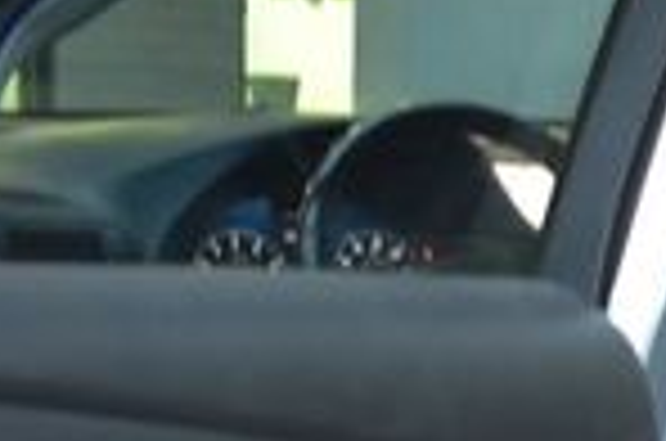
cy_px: 756
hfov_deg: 13.8
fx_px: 2400
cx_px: 1260
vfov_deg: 10.0
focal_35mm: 130
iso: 1600
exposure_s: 1/8
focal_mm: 20
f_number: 3.5
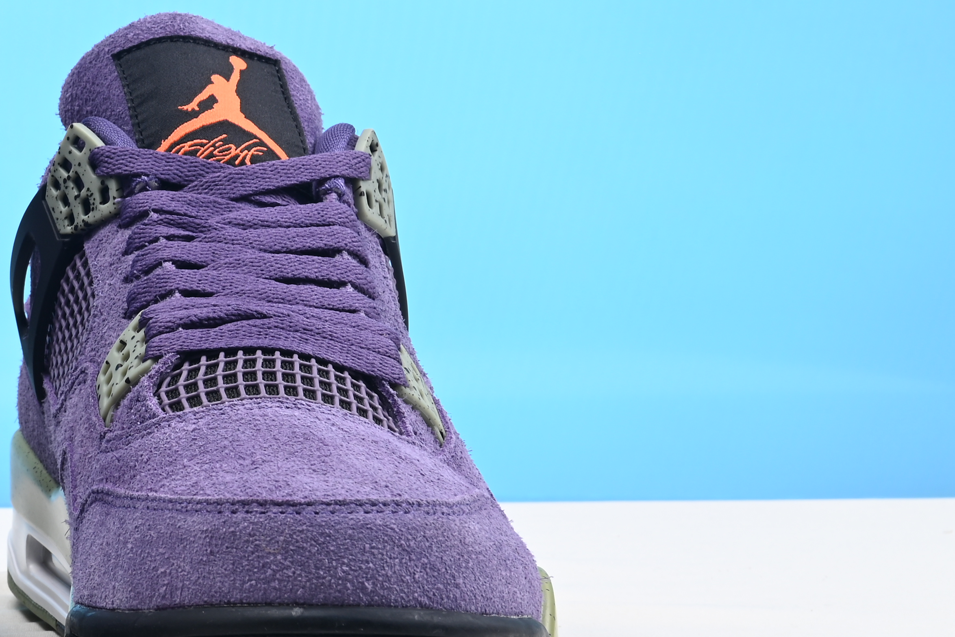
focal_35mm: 105
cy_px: 77
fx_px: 2786
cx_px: -94
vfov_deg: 13.0
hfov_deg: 18.7
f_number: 16
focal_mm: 41
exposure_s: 1/2
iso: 100
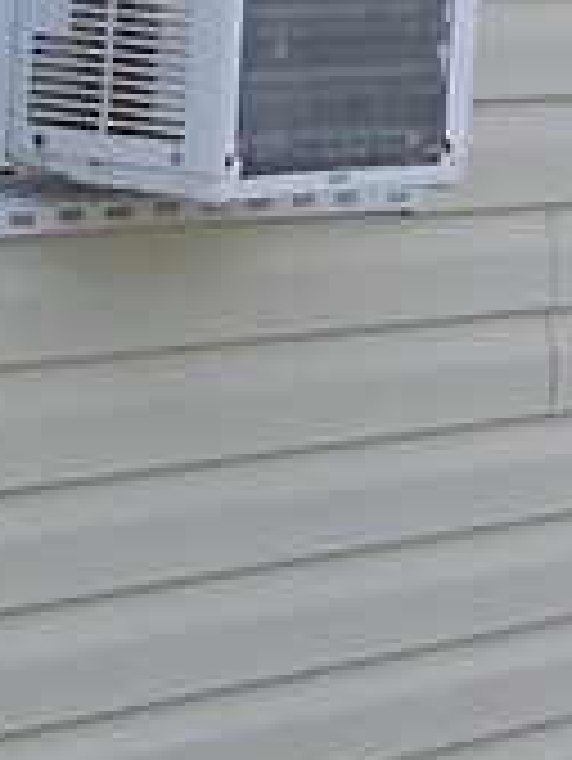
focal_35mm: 218
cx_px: 617
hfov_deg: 6.8
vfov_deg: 9.0
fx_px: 4797
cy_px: -49
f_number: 2.8
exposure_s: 1/500
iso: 64
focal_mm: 5.85
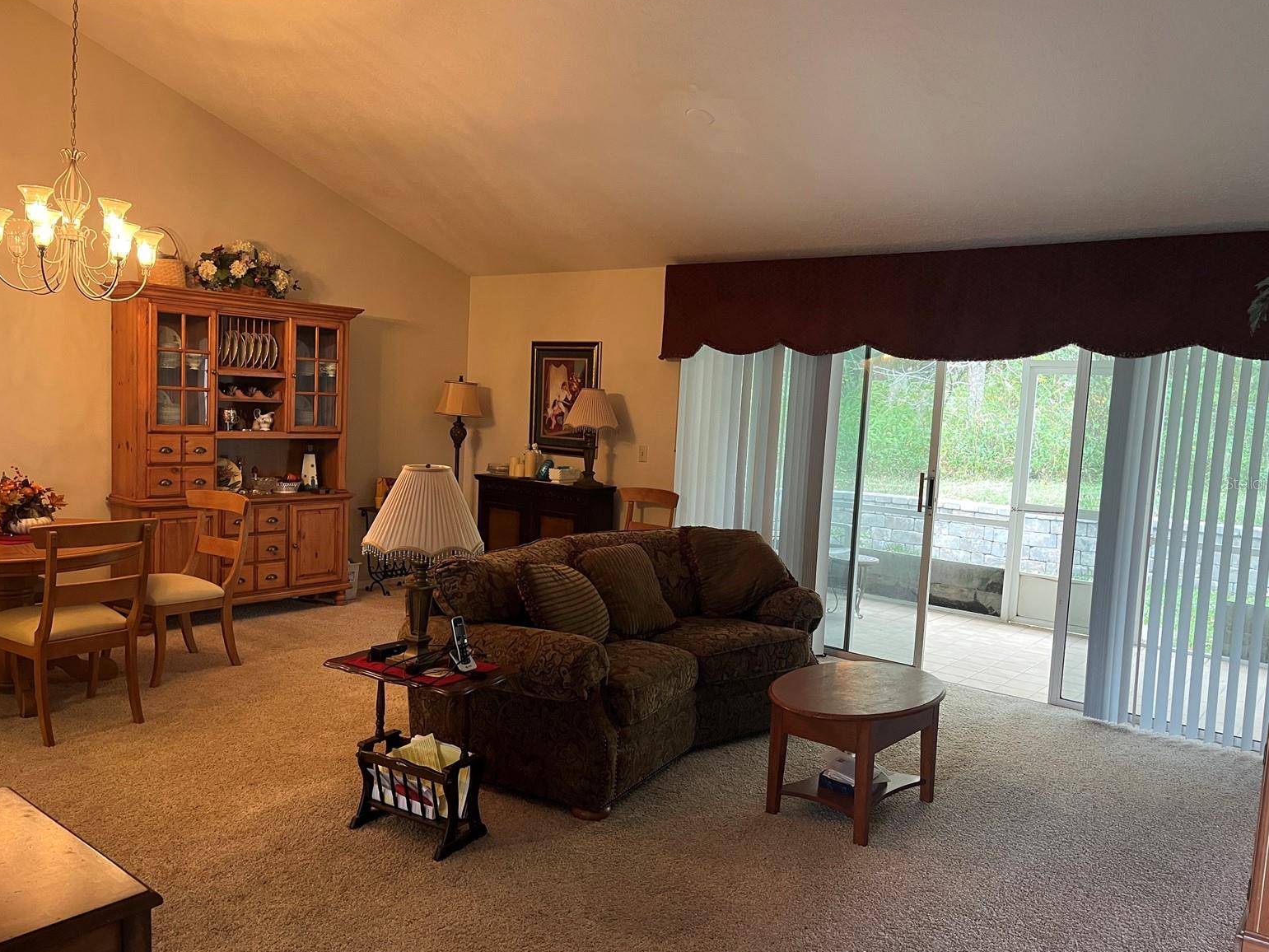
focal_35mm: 27
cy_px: 483
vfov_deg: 51.4
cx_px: 643
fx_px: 990
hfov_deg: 65.3
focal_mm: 5.1
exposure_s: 1/60
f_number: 1.6
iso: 200
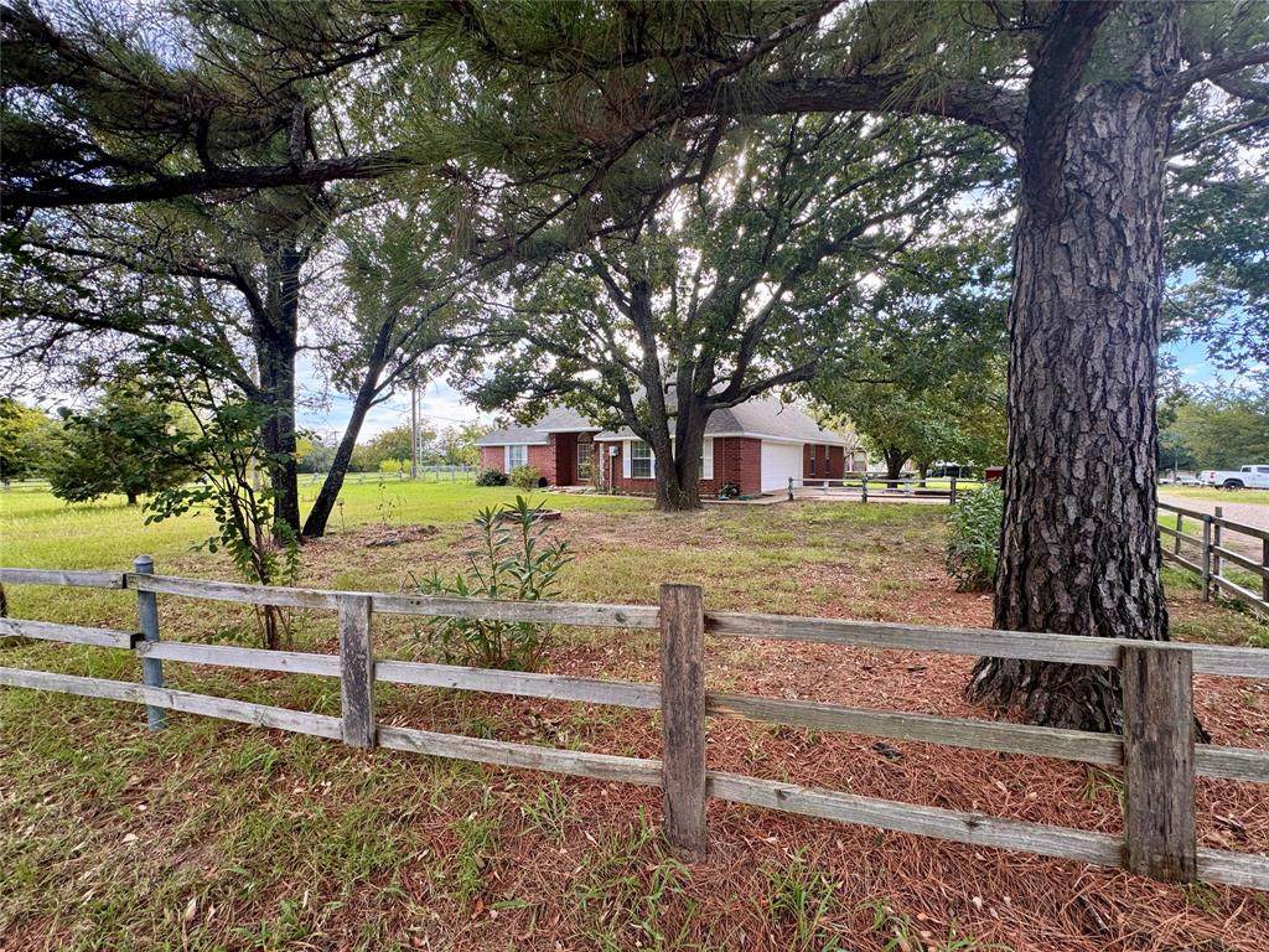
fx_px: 513
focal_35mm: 14
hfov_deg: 102.1
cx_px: 634
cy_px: 476
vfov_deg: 85.7
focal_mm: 2.22
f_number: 2.2
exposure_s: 1/150
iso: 40
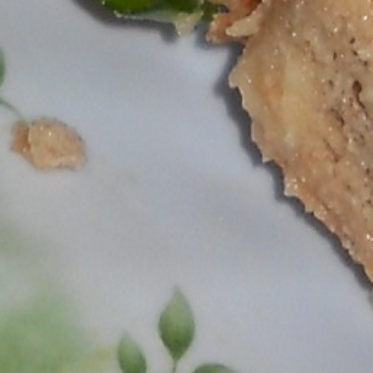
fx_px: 3706
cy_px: -860
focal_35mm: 304
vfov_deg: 5.3
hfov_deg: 5.6
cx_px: 849
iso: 80
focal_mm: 6.72
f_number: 5.5
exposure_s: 1/30
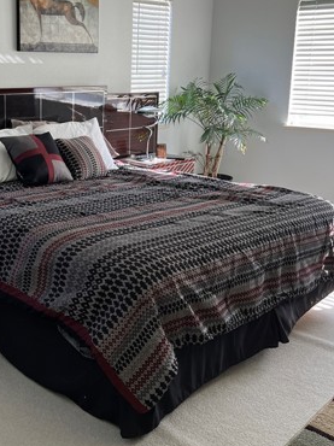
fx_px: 580
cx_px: 84
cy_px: 192
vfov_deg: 42.0
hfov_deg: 31.6
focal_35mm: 45
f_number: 1.5
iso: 80
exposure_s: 1/121
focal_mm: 5.7
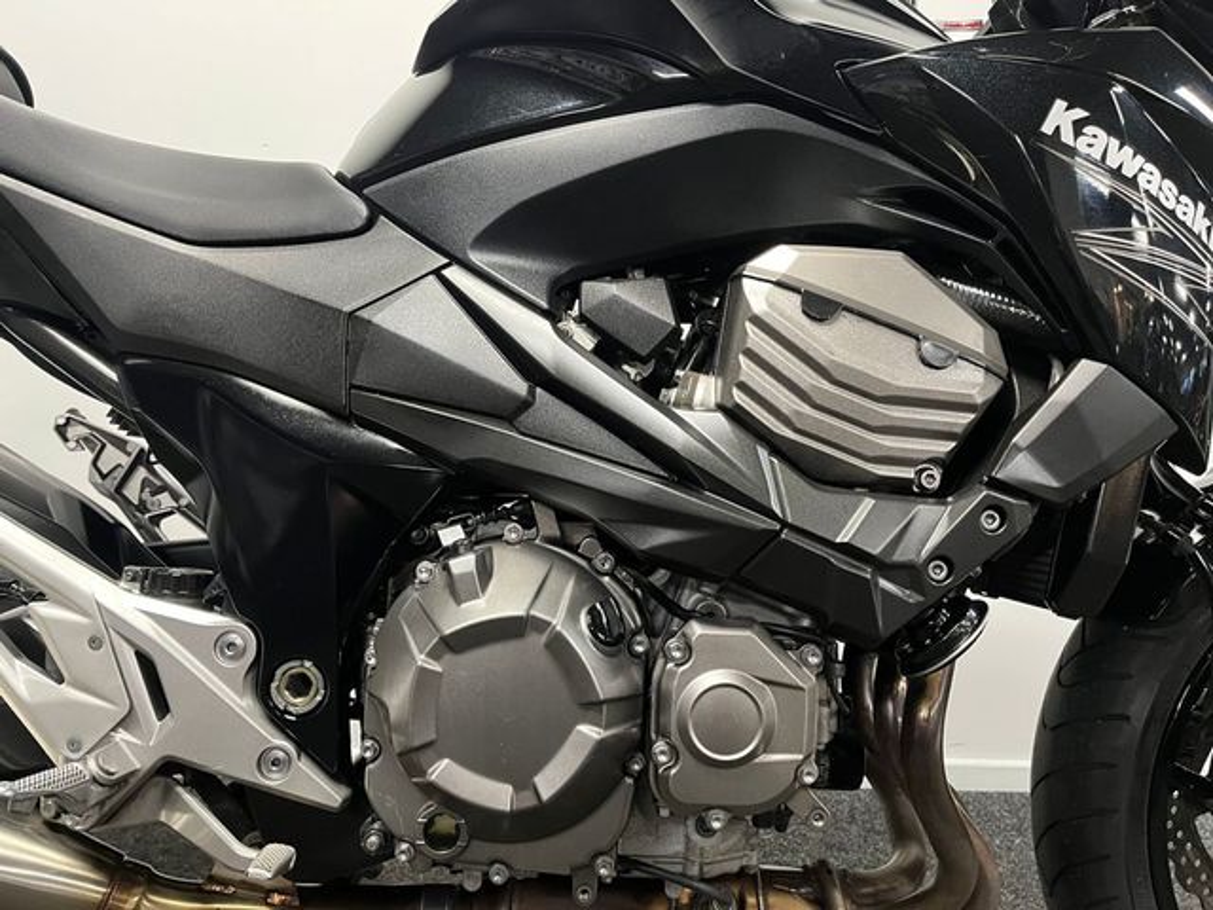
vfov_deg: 53.1
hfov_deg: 67.3
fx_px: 911
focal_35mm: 26
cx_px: 606
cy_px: 455
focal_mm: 5.1
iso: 400
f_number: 1.6
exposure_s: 1/50
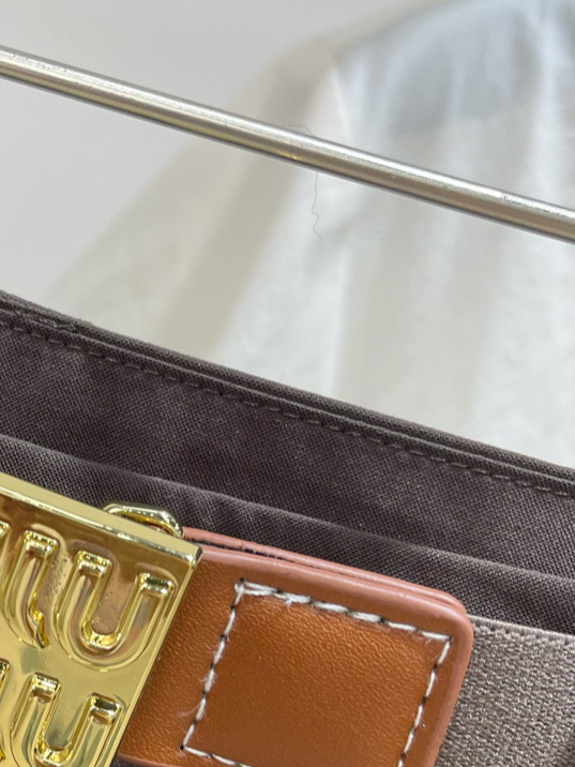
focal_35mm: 62
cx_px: -87
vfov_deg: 30.9
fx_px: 1373
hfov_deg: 22.1
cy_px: 531
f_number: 1.6
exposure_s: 1/121
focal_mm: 5.1
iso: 40
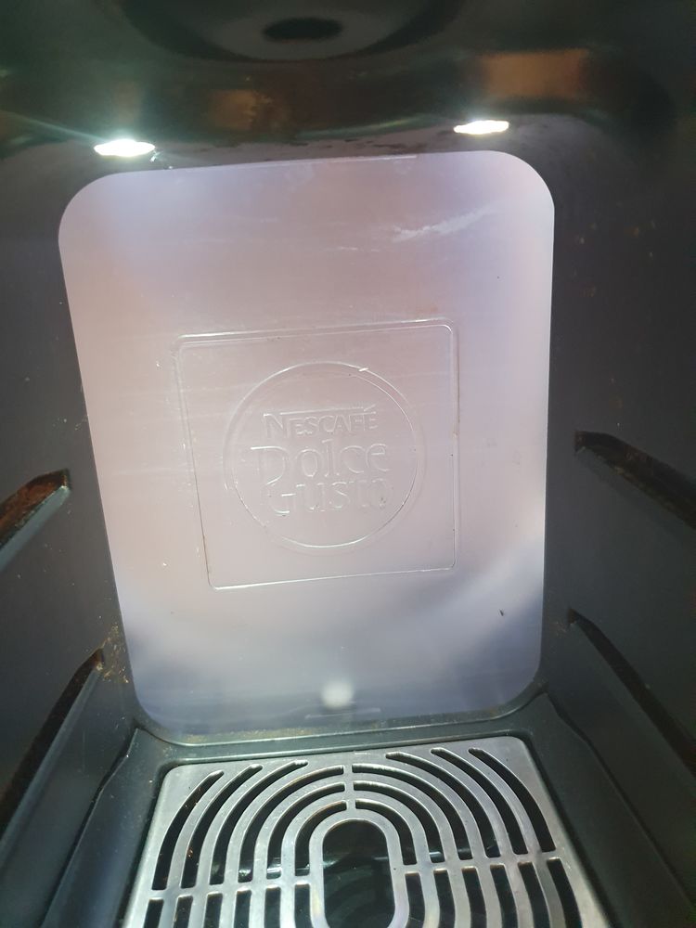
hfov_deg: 53.1
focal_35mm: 26
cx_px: 348
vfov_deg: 67.3
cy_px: 464
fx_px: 697
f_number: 1.5
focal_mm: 4.32
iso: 500
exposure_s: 1/50
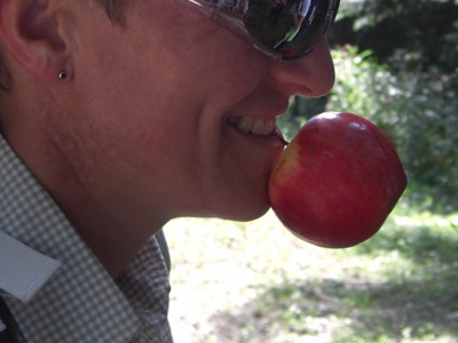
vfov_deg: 19.2
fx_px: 1006
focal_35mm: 76
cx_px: 206
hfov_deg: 25.6
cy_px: 79
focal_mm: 7.9
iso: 80
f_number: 2.8
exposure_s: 1/125
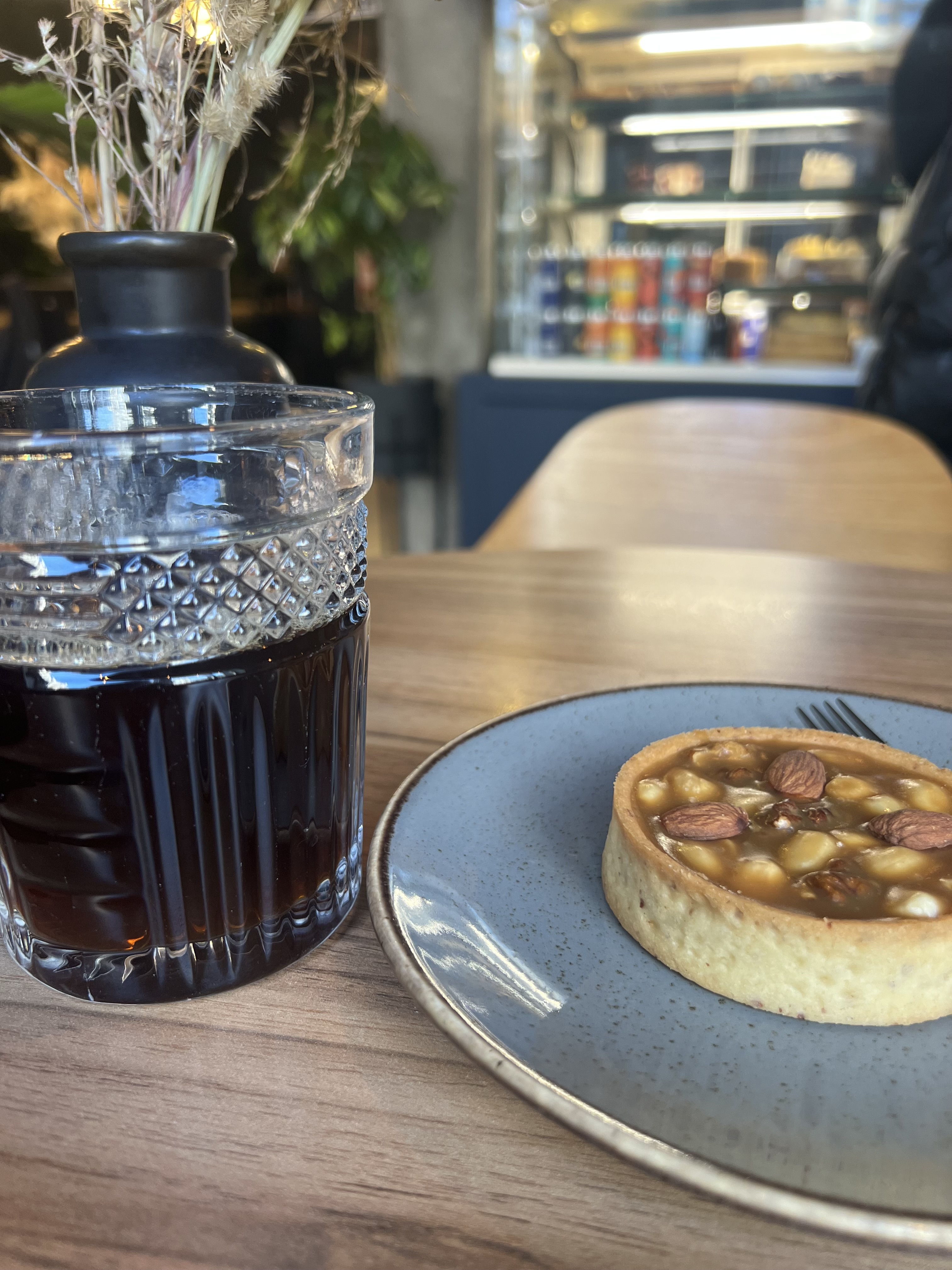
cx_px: 476
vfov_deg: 67.3
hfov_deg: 53.1
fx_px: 953
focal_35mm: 26
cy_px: 635
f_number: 1.5
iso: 125
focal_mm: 5.7
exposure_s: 1/100
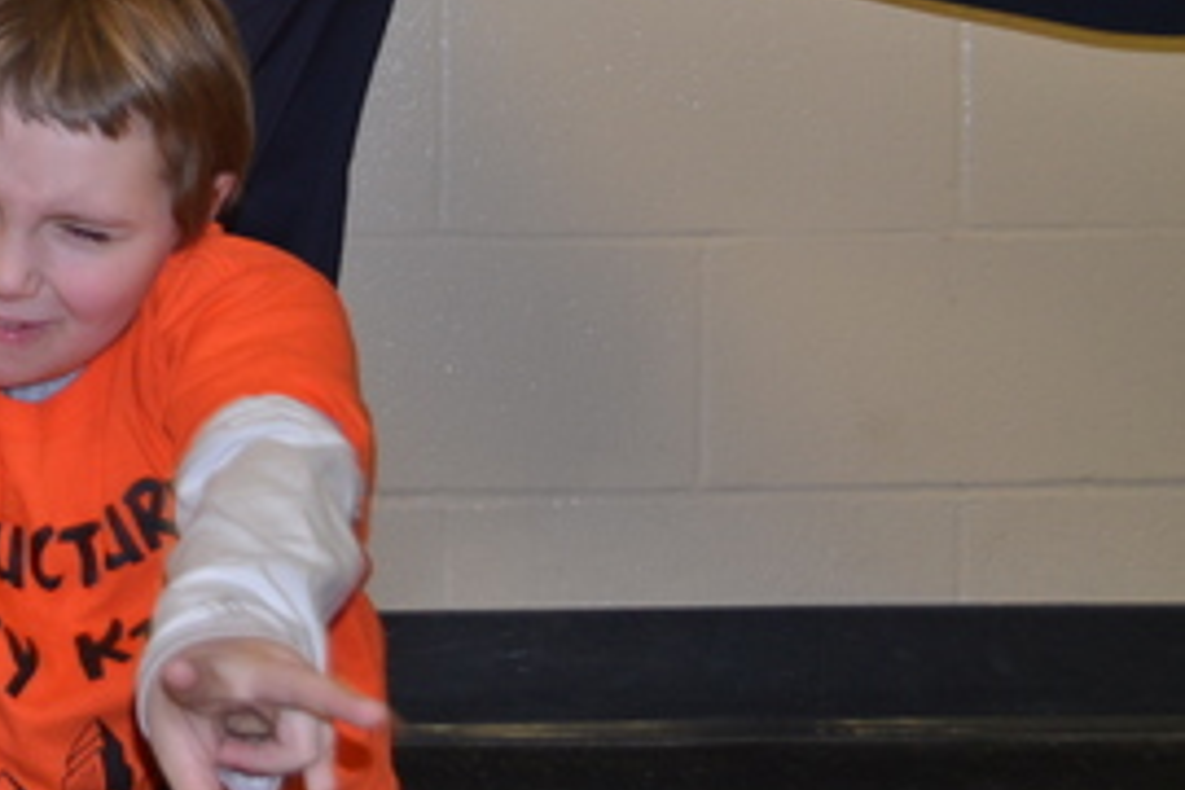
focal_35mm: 96
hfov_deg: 19.5
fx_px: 3160
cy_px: -171
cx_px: -377
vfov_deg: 13.8
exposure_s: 1/60
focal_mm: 24
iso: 400
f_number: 4
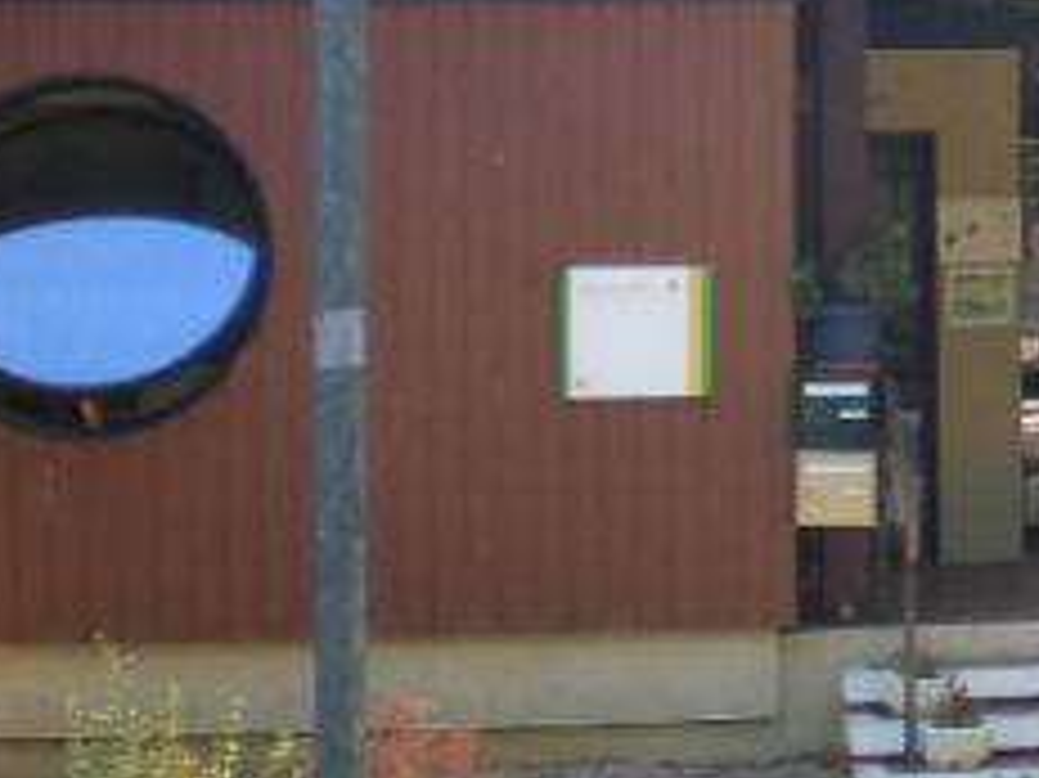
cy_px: 92
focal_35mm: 115
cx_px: 1538
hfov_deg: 15.8
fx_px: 3450
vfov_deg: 12.8
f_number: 3.1
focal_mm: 6.3
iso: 64
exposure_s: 1/93.8
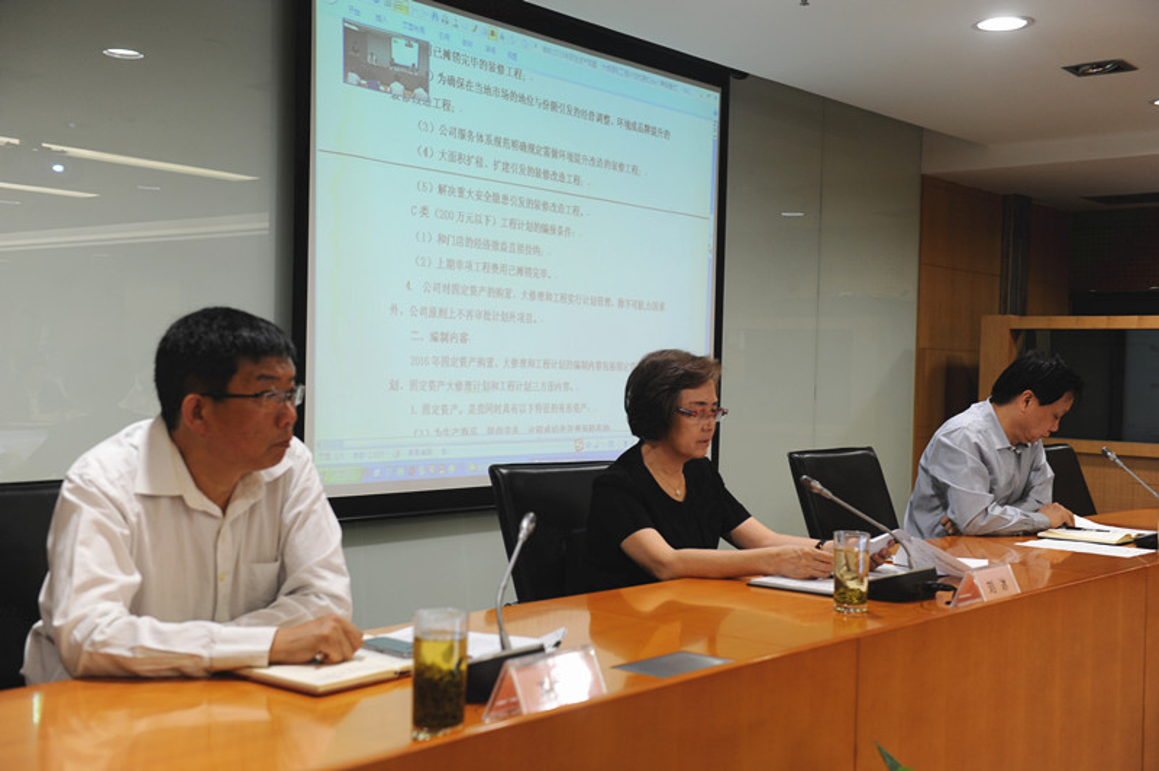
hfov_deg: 44.5
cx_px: 580
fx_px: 1415
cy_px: 386
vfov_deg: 30.5
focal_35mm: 44
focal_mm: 44
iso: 640
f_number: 4
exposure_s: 1/40
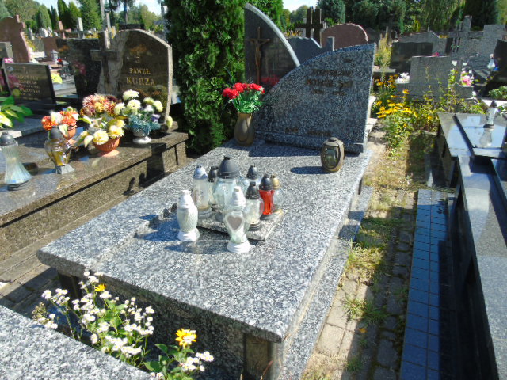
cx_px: 254
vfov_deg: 54.9
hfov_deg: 69.4
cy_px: 190
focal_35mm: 25
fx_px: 366
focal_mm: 4.4
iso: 80
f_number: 3.4
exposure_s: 1/400
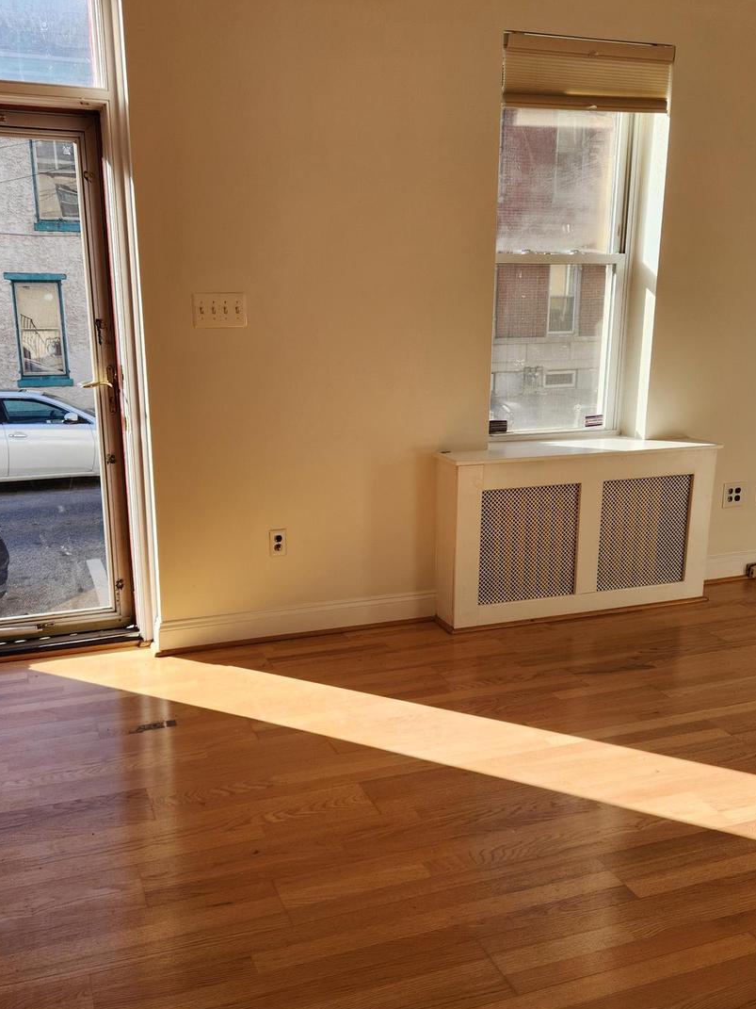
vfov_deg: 55.2
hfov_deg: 42.9
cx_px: 356
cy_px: 570
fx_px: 961
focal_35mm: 33
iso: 20
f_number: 1.8
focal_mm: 5.4
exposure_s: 1/416
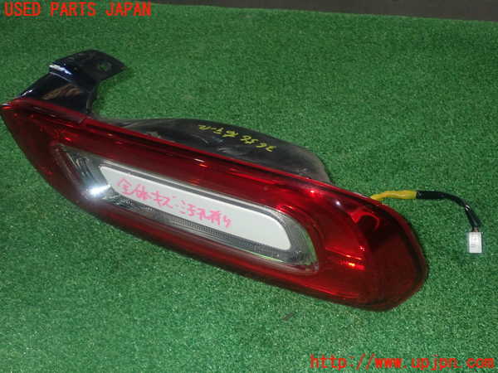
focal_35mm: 41
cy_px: 186
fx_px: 590
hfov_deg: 45.8
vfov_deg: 35.1
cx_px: 249
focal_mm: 7.31
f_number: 8
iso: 800
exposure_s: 1/40
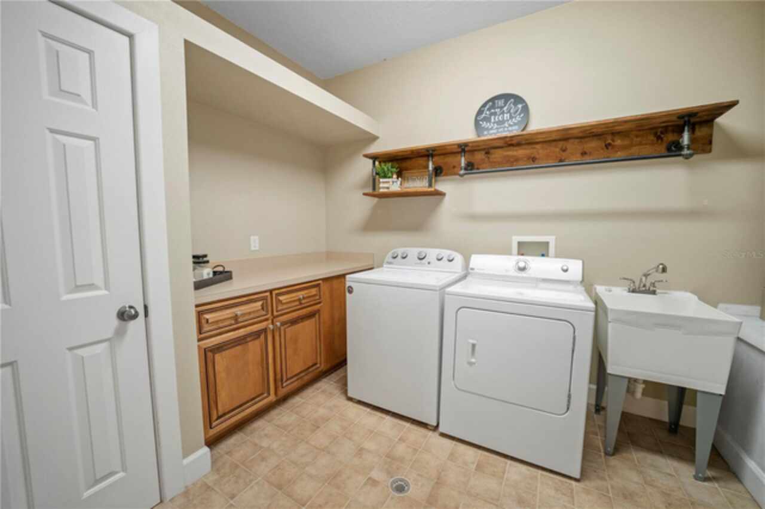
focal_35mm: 14
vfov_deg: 81.1
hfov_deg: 104.3
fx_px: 297
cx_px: 382
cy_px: 254
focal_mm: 14
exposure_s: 1/8
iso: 125
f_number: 2.8
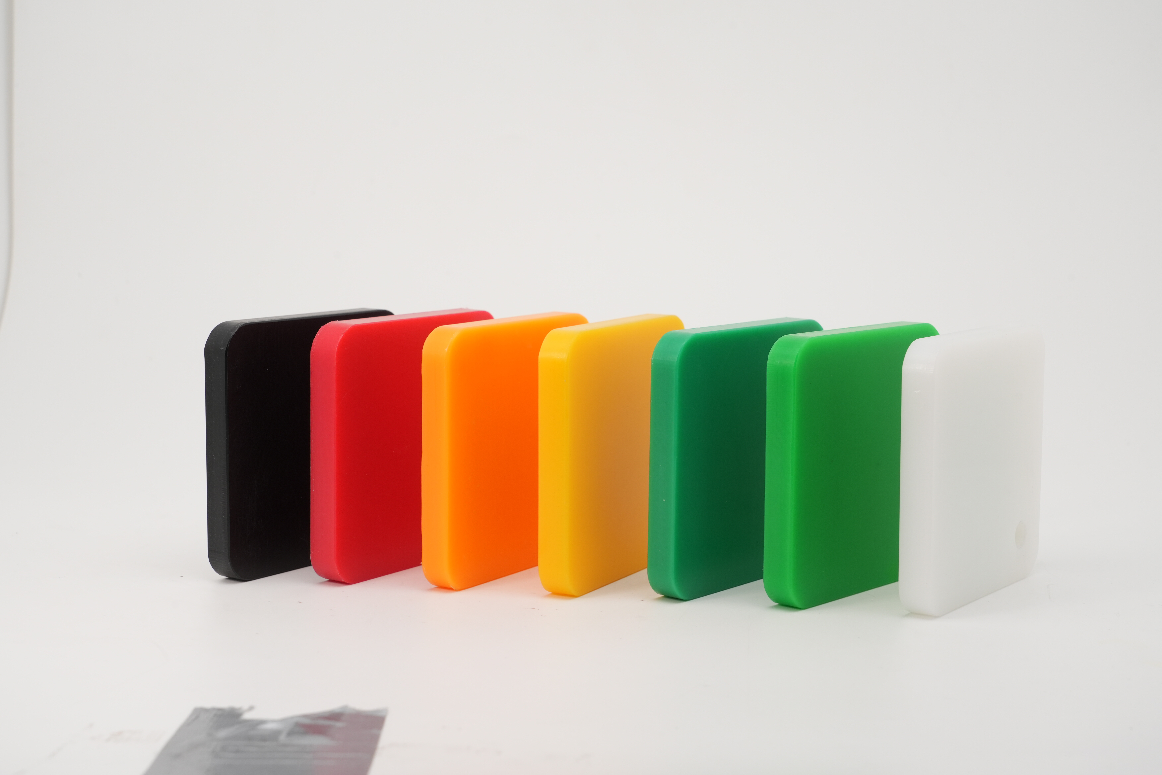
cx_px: 581
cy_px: 388
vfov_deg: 23.8
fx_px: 1840
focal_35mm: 57
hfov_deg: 35.1
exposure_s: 1/100
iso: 500
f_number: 13
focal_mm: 57
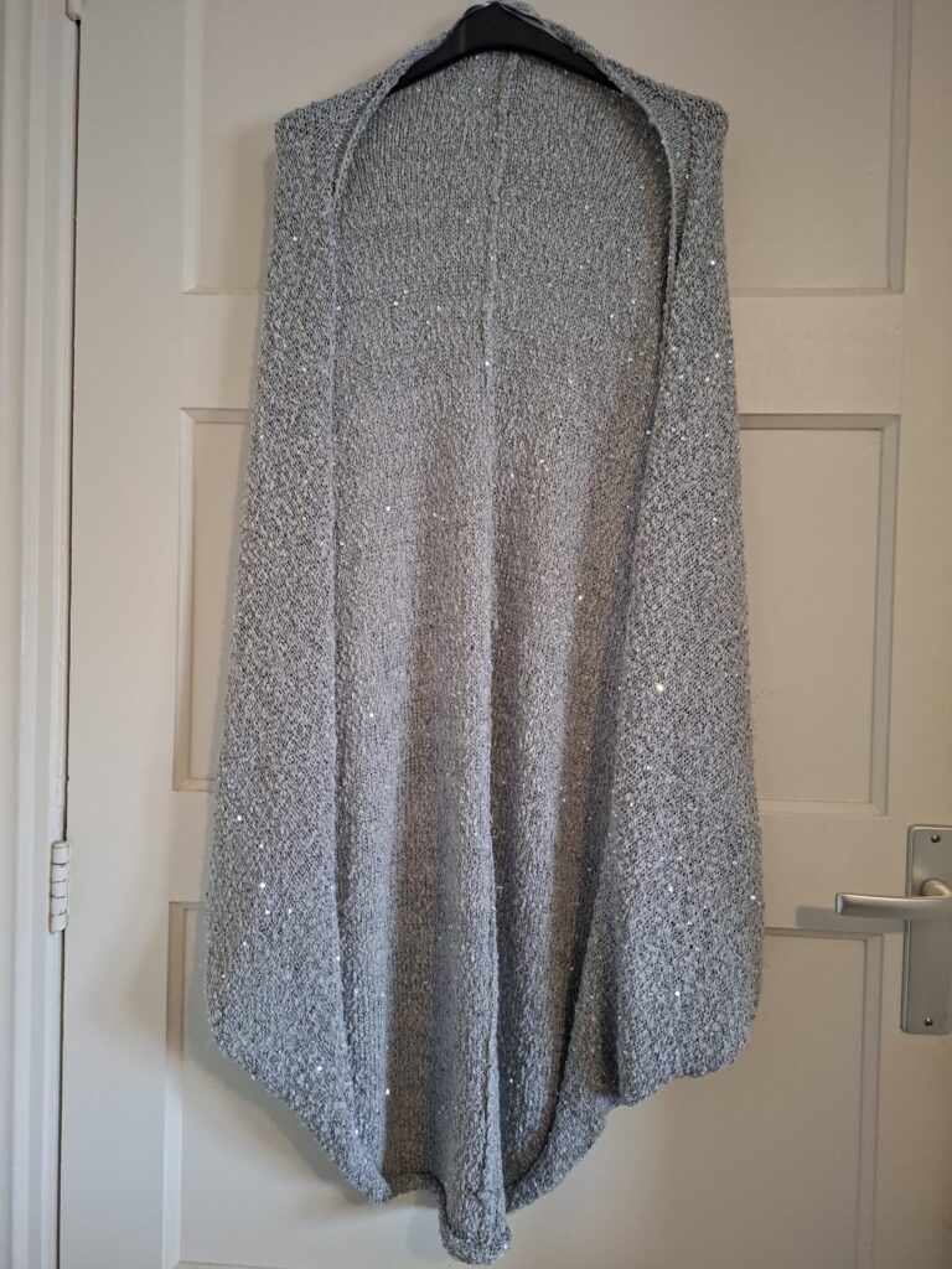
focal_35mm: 23
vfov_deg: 73.9
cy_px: 634
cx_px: 476
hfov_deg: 58.9
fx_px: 843
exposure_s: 1/24
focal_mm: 5.54
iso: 500
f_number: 1.8
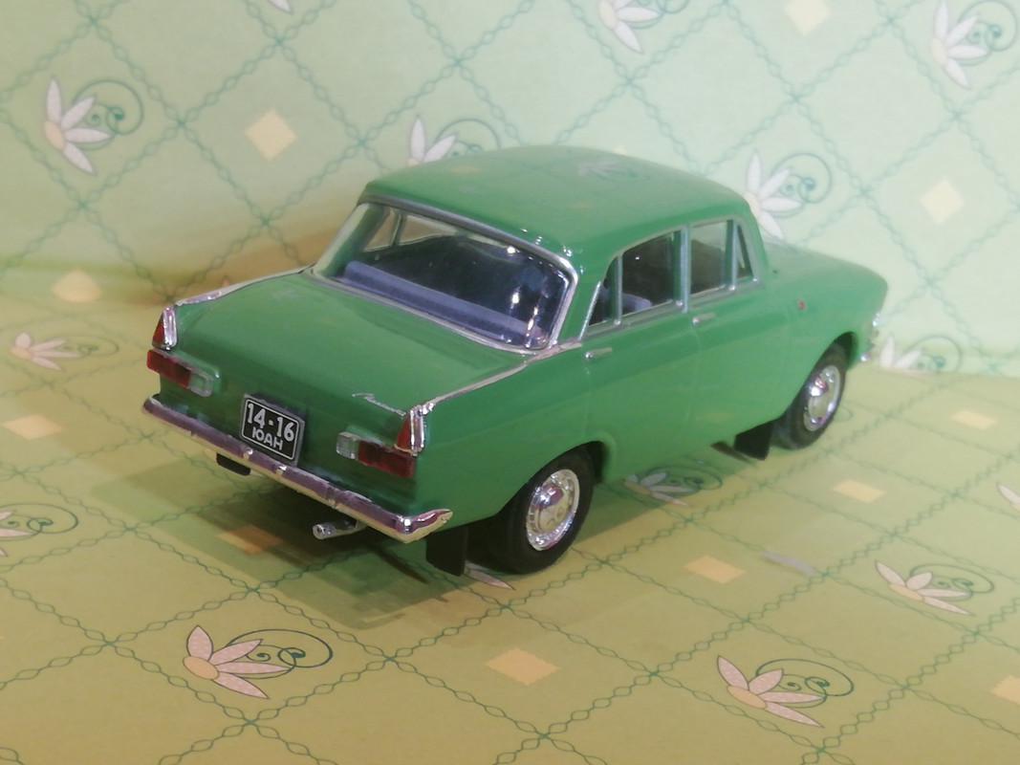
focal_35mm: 59
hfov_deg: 32.7
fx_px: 1738
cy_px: 382
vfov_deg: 24.8
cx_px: 510
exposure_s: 1/33.3
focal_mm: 3.46
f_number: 2.2
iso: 200
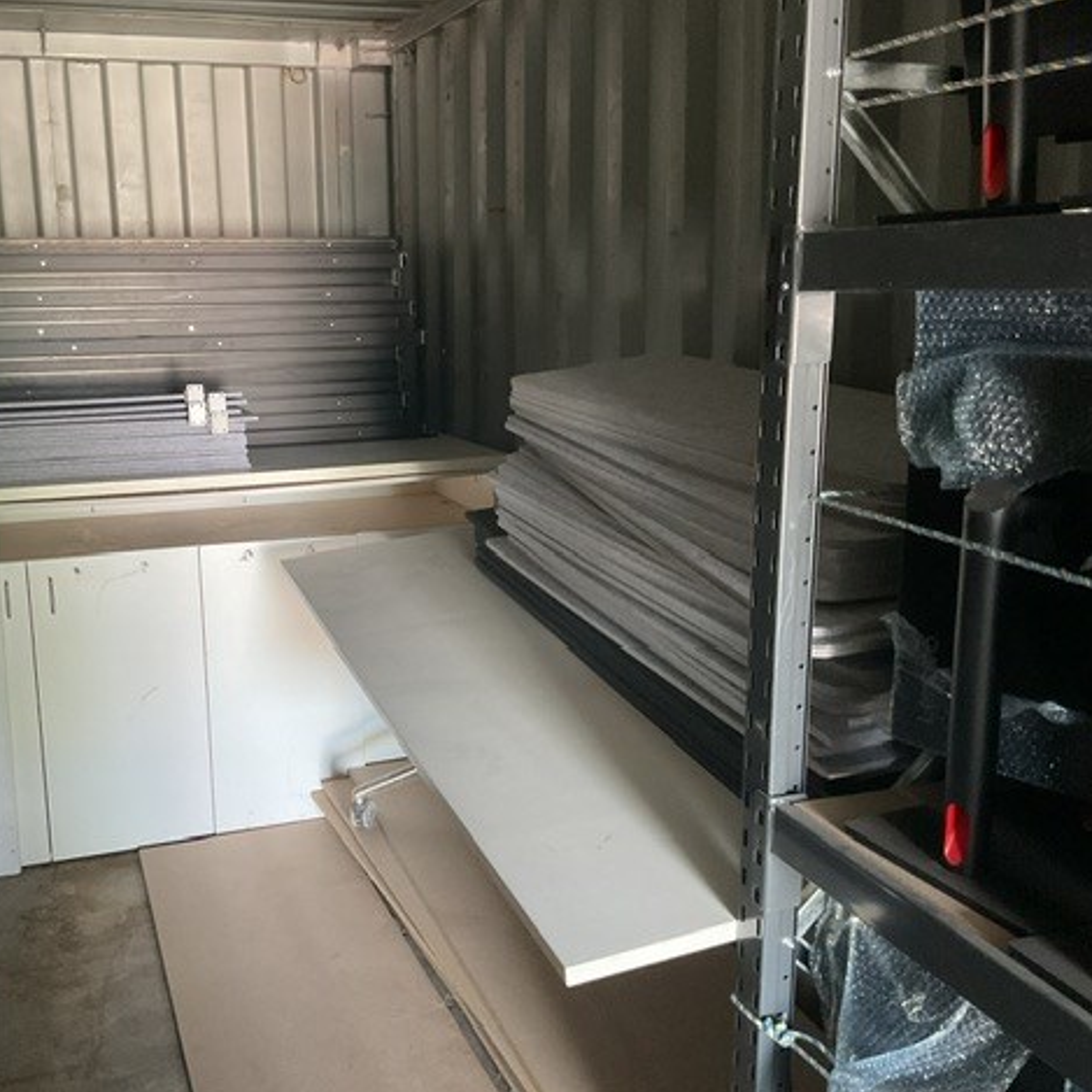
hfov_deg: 46.9
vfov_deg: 47.2
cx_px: 428
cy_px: 554
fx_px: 1249
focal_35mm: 35
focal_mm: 3
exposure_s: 1/30
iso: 250
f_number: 1.8
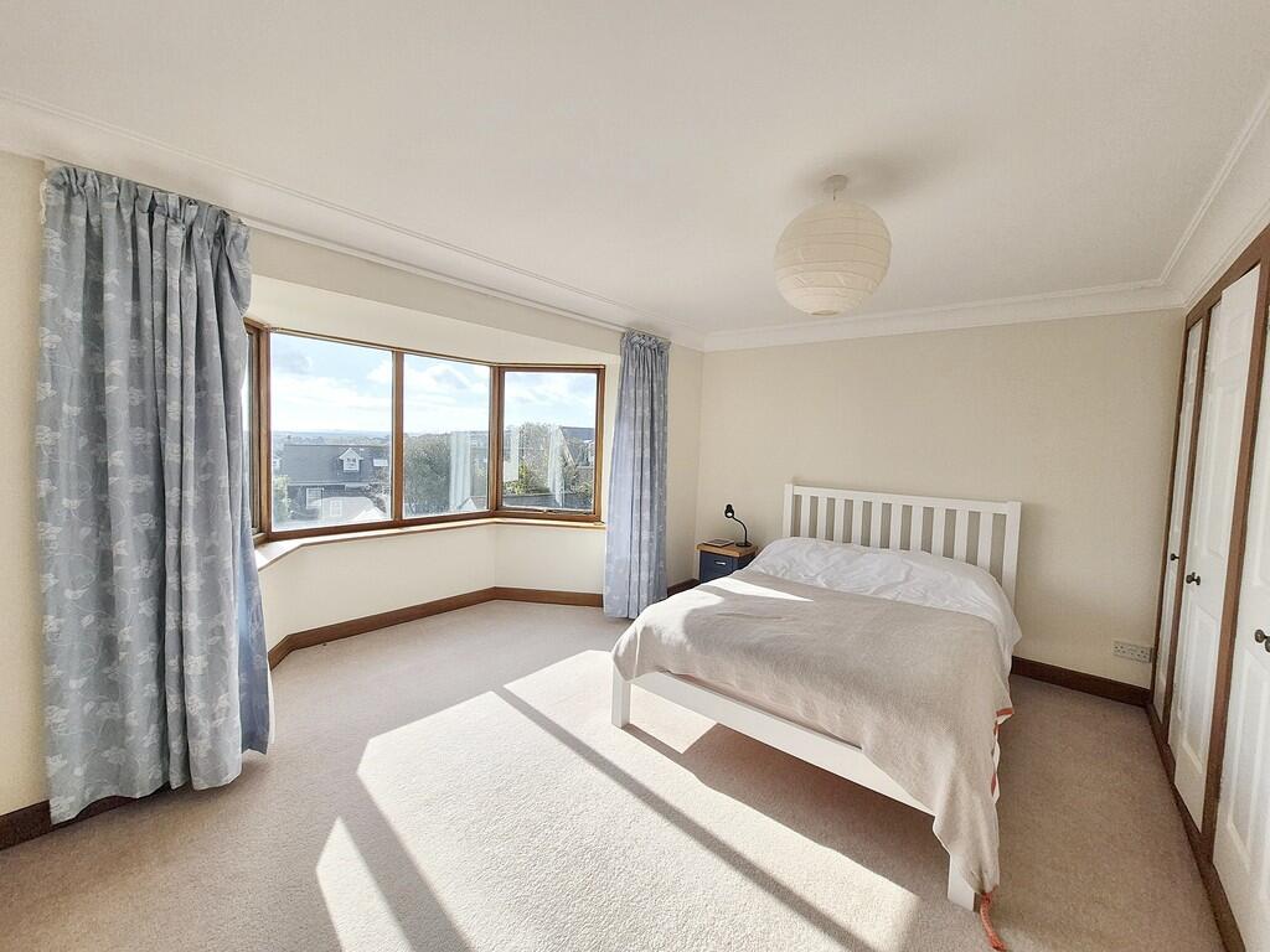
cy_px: 476
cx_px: 635
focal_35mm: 13
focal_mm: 1.7
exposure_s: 1/1292
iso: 50
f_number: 2.2
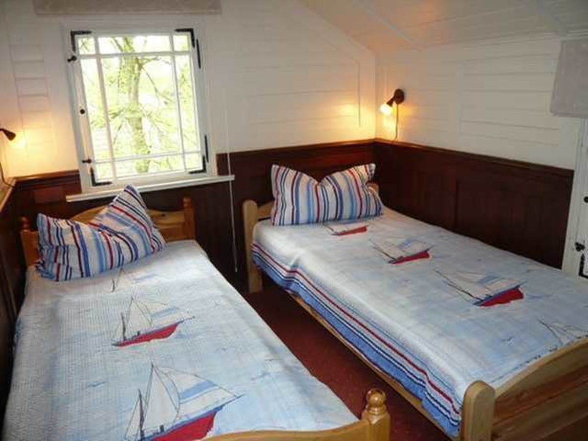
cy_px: 220
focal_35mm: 28
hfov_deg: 63.4
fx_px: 476
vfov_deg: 49.7
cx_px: 294
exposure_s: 1/30
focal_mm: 4.6
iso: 160
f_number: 2.8
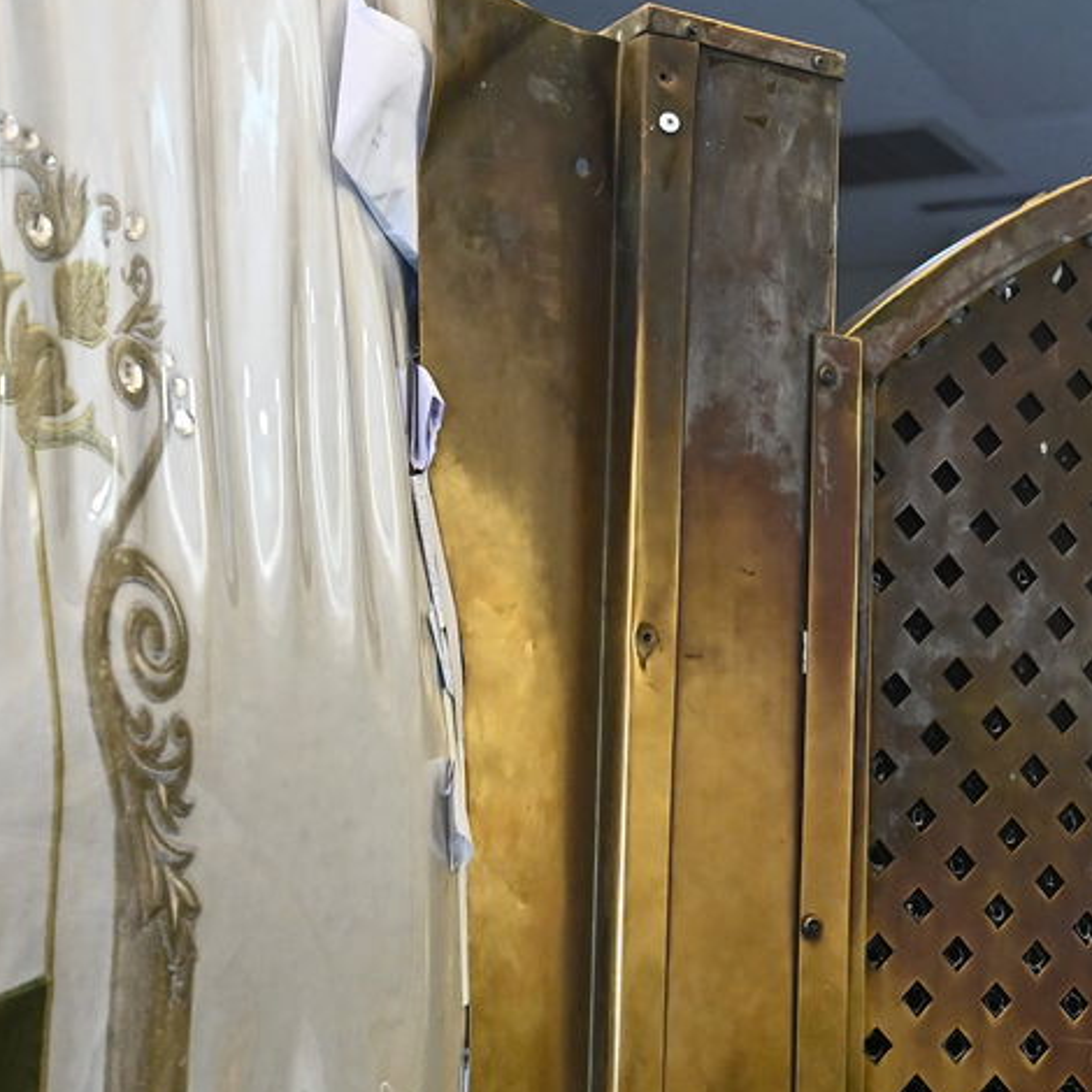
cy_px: 774
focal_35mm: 81
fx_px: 2891
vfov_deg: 21.3
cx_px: 901
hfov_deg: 21.1
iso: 3200
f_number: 5.6
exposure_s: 1/125
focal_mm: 32
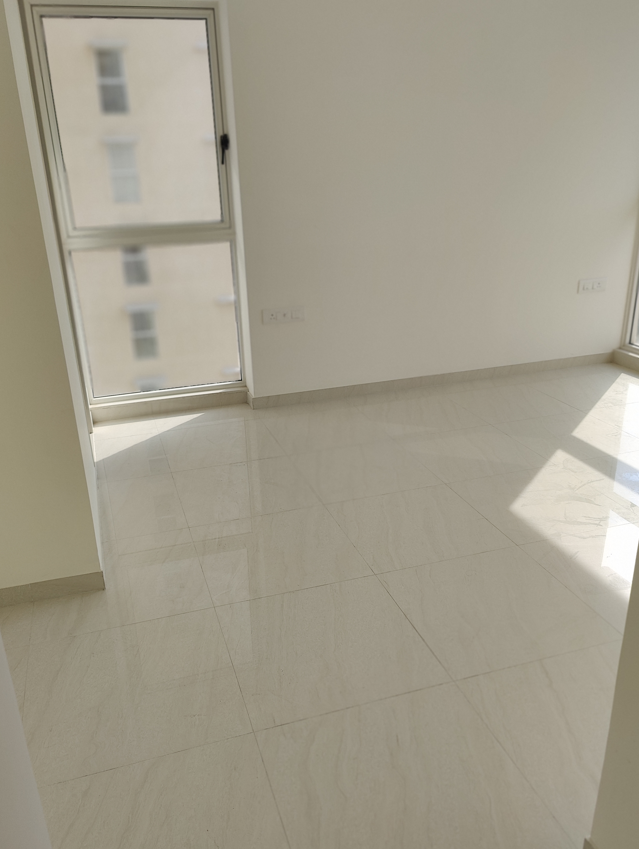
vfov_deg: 65.3
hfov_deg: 51.4
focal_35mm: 27
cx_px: 324
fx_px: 663
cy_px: 440
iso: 64
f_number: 2.8
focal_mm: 6.06
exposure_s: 1/1217
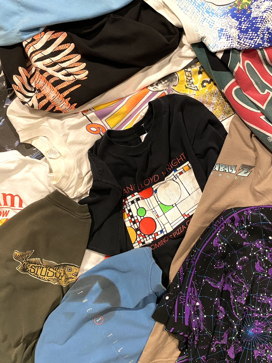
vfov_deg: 58.2
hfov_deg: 45.3
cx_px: 160
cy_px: 165
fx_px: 325
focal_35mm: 31
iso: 250
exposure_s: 1/60
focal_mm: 4.25
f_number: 1.8
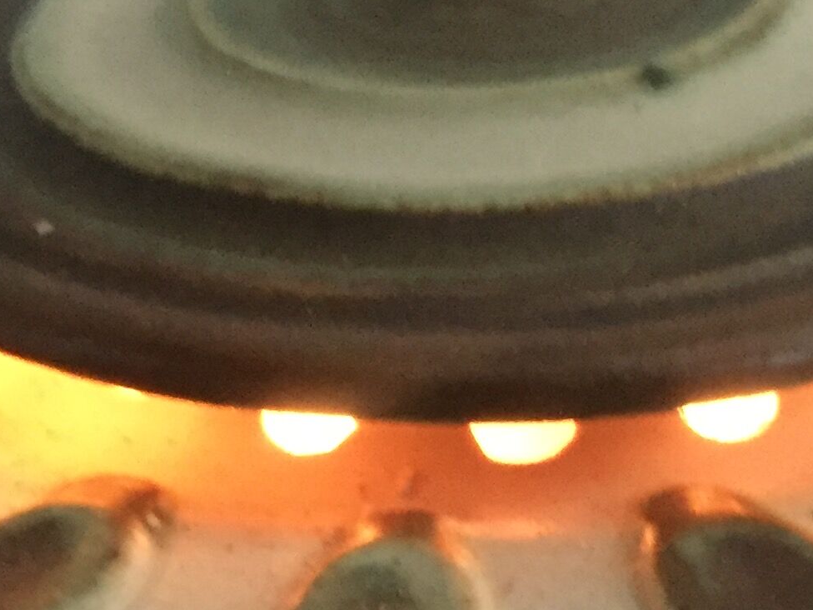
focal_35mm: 97
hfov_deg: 20.2
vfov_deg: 14.8
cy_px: 698
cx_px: 435
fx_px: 2278
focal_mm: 4.15
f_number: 2.2
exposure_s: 1/17
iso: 400
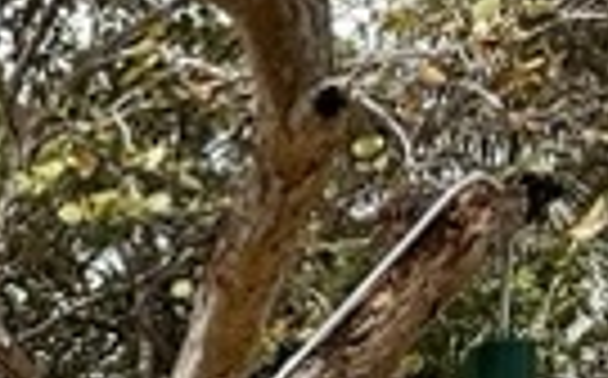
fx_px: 1820
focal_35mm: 110
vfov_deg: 9.9
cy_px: 1004
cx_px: -644
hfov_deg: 15.0
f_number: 2.2
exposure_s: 1/1795
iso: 50
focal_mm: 2.22
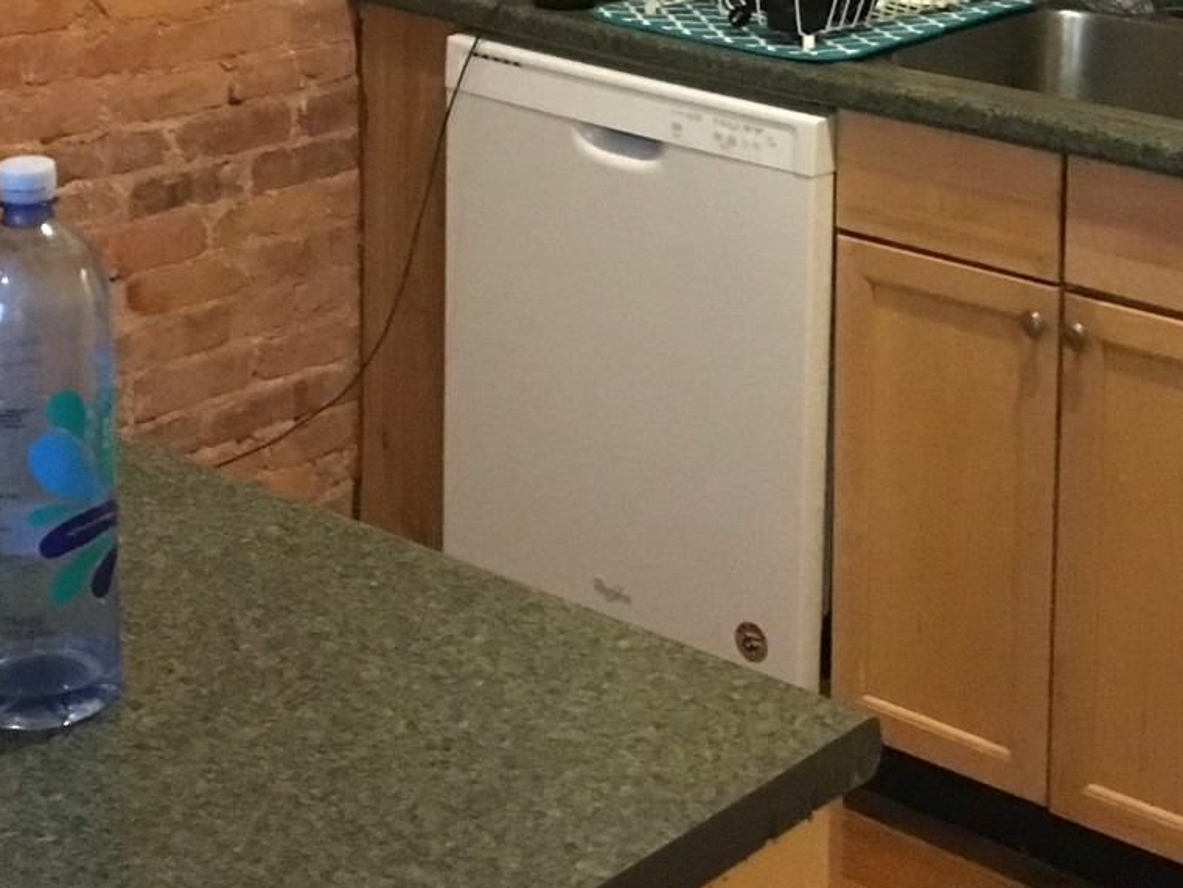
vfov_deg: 18.2
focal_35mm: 78
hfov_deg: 25.0
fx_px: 2666
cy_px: -87
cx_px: 668
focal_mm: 4.15
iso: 320
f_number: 2.2
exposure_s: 1/15
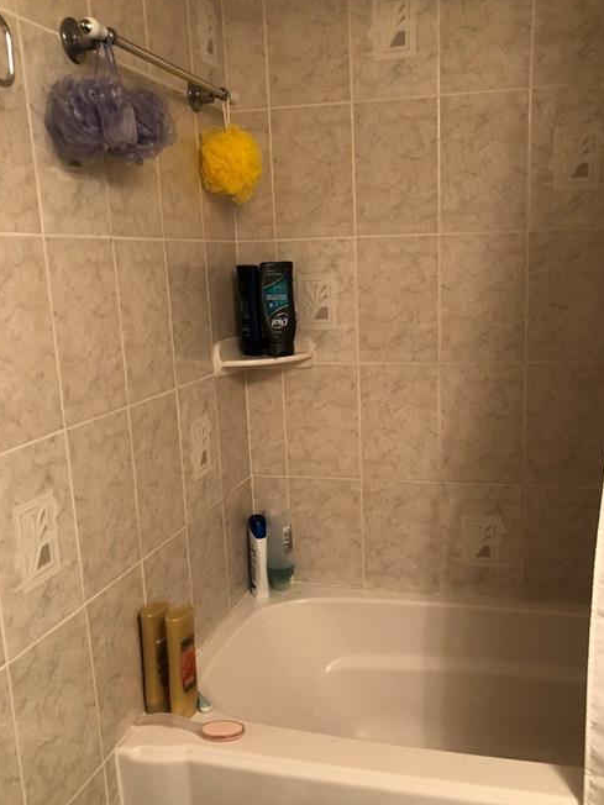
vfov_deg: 55.3
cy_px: 440
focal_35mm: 33
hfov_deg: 42.9
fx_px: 768
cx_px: 341
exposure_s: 1/15
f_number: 1.8
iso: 64
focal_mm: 3.99
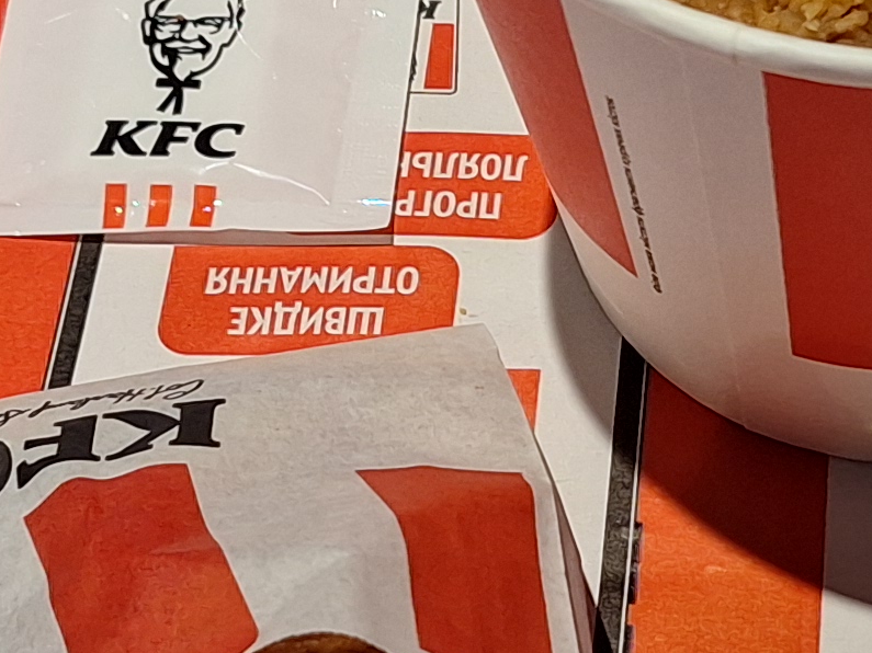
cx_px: 842
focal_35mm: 118
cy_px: 500
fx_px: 2972
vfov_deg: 12.5
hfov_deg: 16.4
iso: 125
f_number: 1.8
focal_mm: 5.54
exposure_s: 1/50
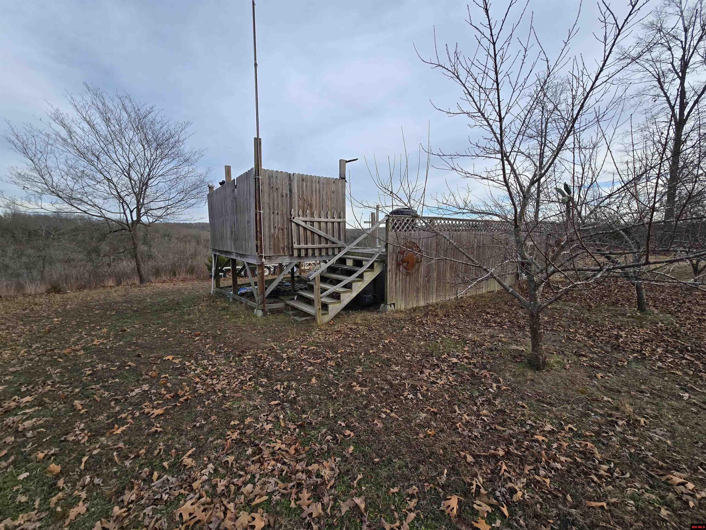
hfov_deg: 106.2
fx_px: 265
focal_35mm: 13
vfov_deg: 89.9
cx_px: 353
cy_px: 265
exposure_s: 1/655
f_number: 2.2
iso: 50
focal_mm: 2.2
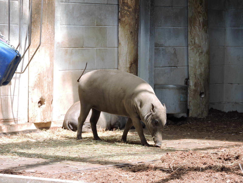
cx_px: 122
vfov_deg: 8.0
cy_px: 92
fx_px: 1299
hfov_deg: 10.7
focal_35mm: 185
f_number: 4.6
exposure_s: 1/125
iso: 125
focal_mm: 33
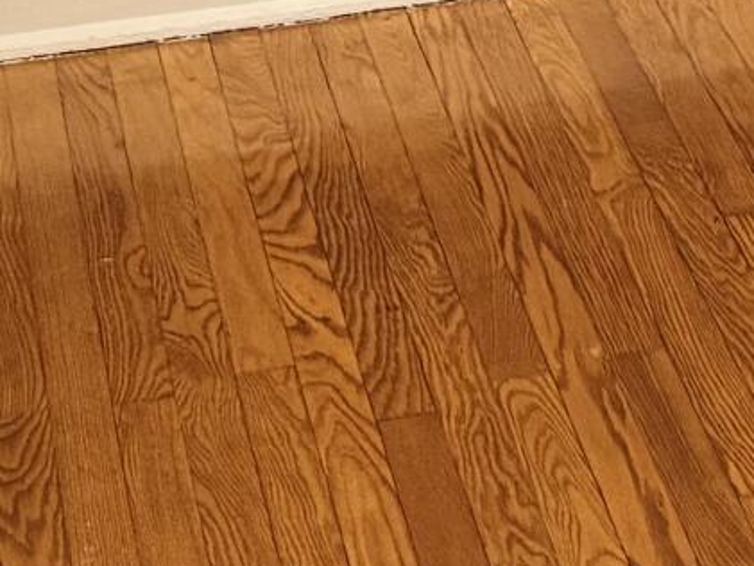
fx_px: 3726
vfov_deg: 7.9
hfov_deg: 11.1
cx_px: 1110
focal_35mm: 171
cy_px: -862
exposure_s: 1/60
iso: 400
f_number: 1.78
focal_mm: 6.76
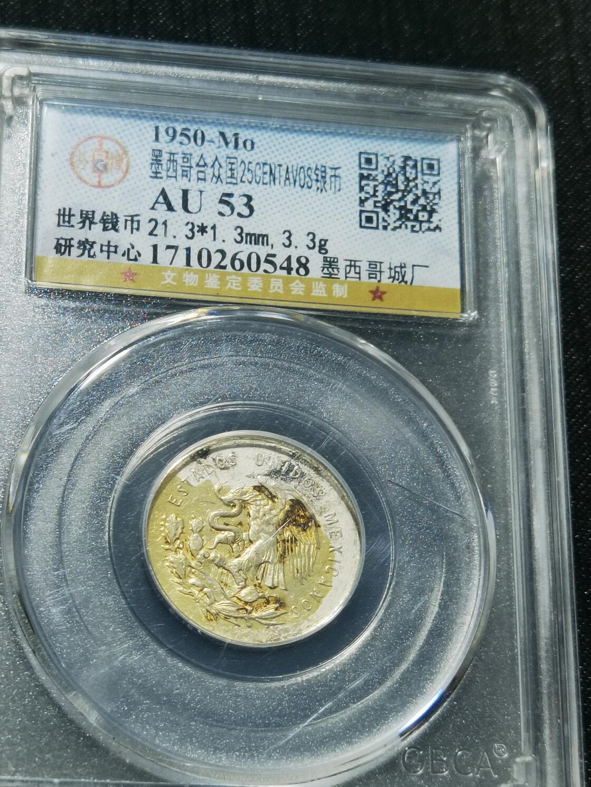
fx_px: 1730
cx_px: 246
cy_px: 451
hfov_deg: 19.4
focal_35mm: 76
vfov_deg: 25.6
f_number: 1.9
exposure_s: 1/100
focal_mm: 6.67
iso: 100
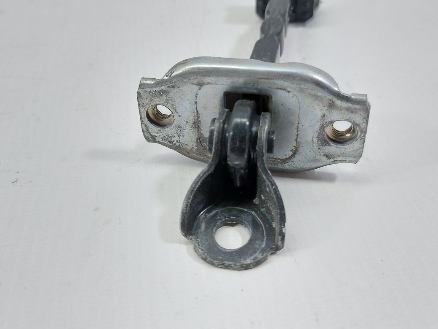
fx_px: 405
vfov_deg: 43.6
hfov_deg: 56.8
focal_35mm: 32
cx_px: 225
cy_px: 113
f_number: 1.8
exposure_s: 1/50
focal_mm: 5.23
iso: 100
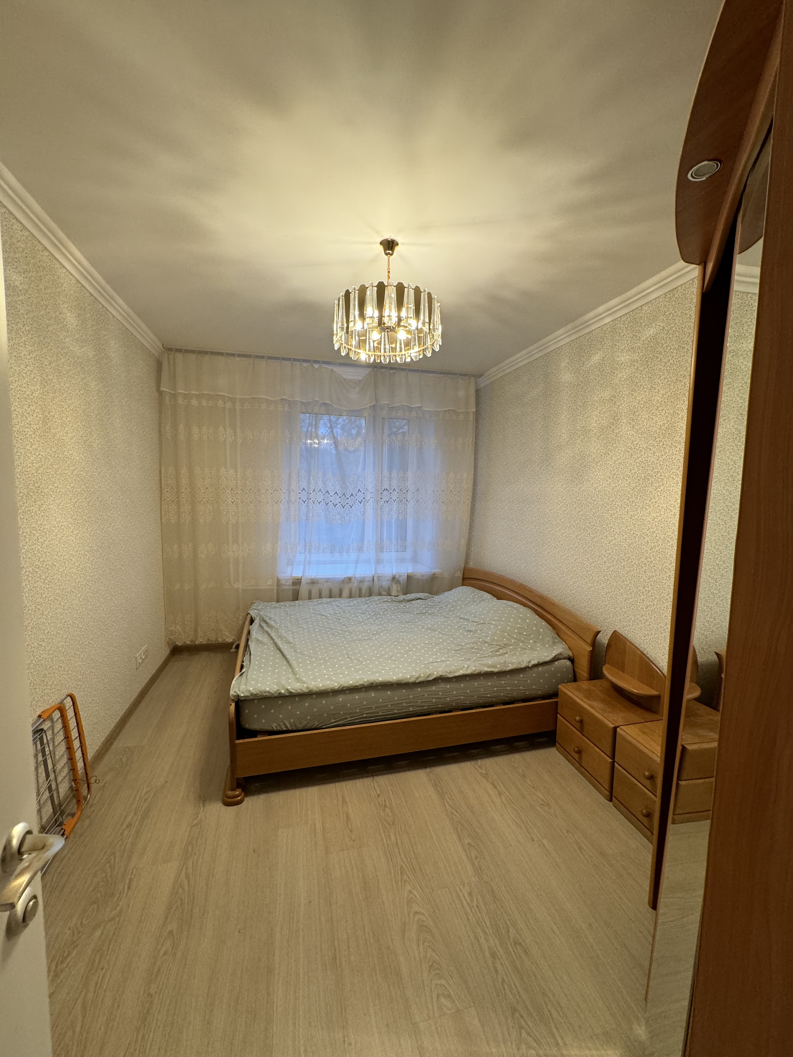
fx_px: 428
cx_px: 396
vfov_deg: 102.1
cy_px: 528
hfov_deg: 85.7
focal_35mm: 14
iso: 200
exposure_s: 1/100
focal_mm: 2.22
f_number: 2.2
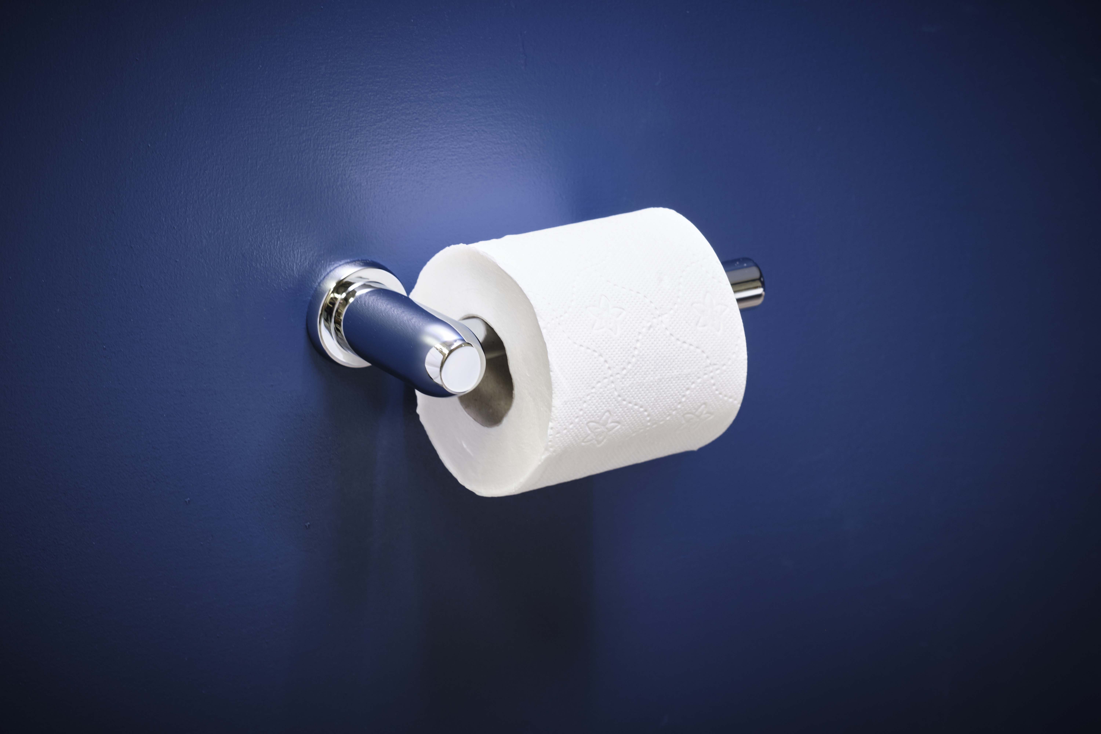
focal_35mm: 84
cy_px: 367
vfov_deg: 16.3
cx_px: 550
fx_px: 2569
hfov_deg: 24.2
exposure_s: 1.9
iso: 200
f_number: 5.6
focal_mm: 56
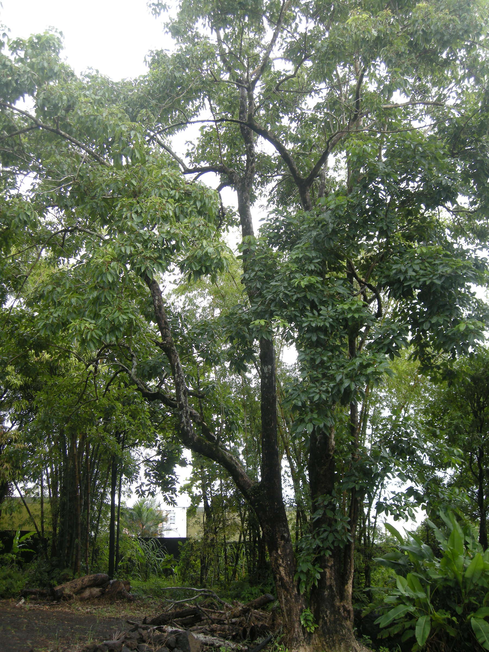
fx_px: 659
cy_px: 326
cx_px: 244
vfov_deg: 52.6
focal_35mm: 35
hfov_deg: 40.7
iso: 64
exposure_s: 1/83
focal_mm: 7.5
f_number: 3.4
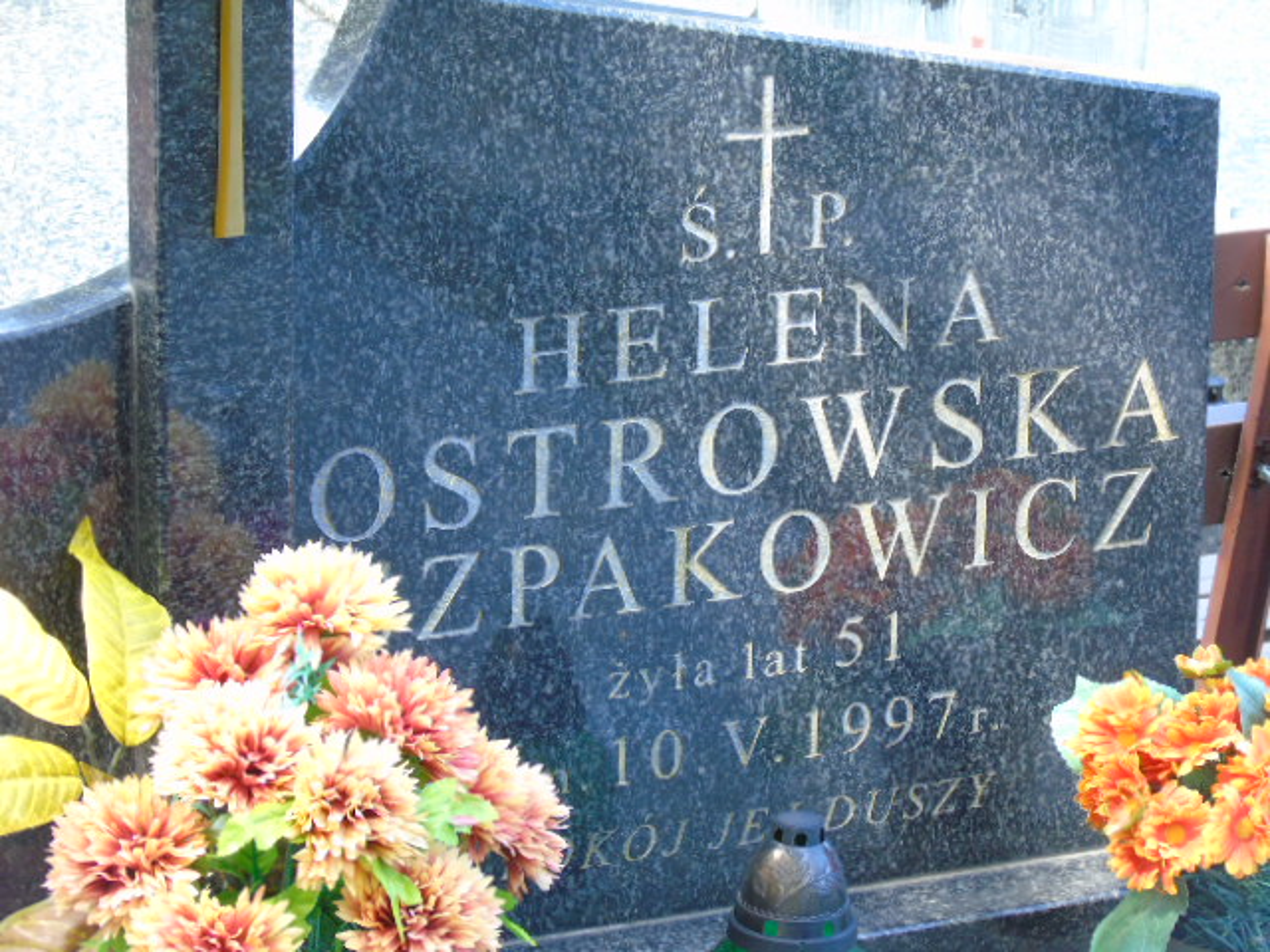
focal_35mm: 142
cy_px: 476
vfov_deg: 10.4
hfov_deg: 13.9
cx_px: 635
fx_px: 5210
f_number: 4.7
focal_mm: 25
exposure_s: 1/80
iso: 400
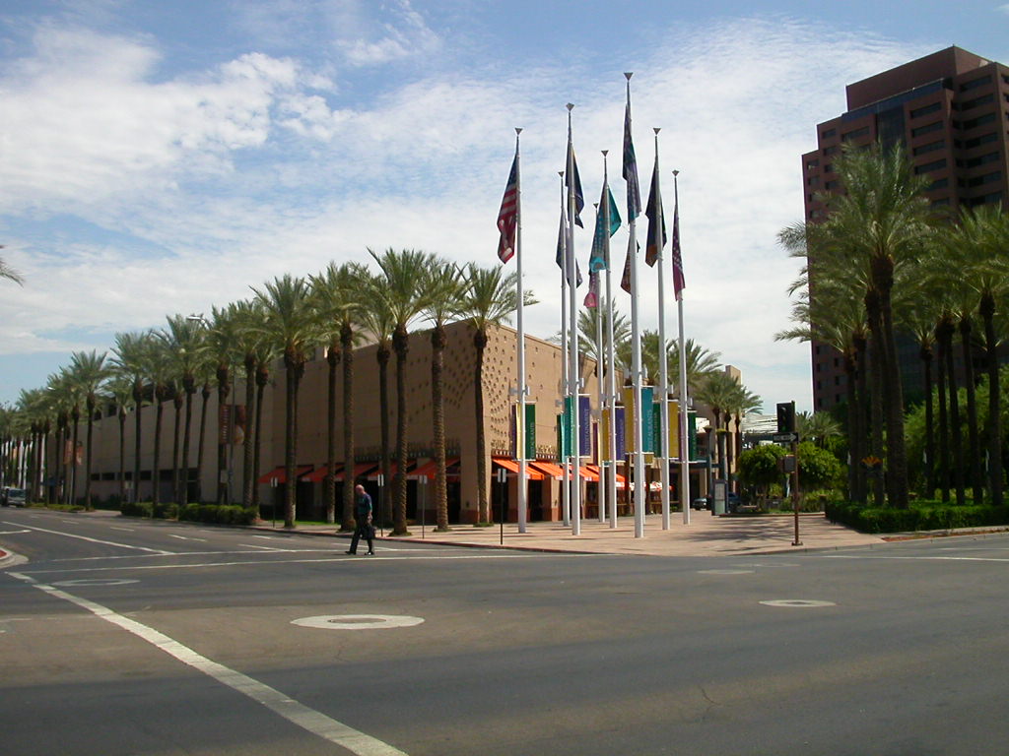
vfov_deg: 38.7
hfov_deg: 50.1
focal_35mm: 37
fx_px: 1078
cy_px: 378
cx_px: 504
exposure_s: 1/975
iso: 100
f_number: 4.5
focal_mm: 5.6
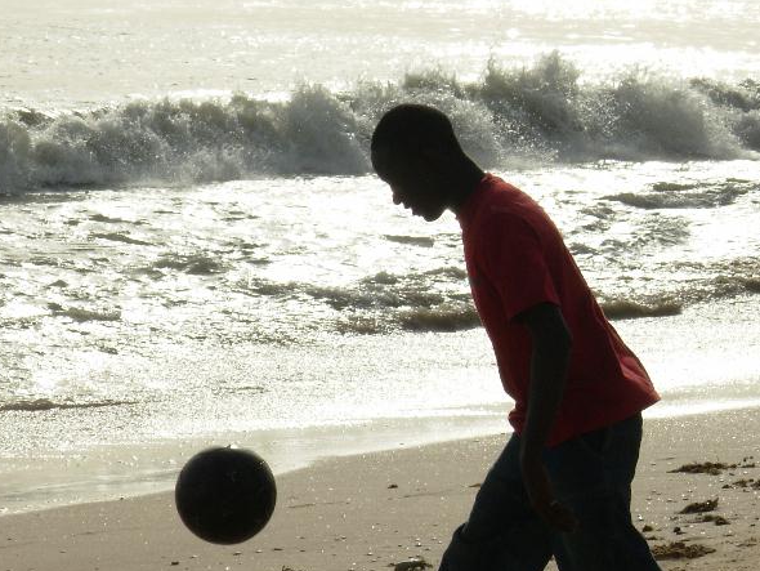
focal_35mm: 194
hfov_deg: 10.2
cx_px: 425
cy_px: 379
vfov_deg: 7.7
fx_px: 4261
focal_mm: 20.2
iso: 50
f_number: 7.3
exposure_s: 1/645
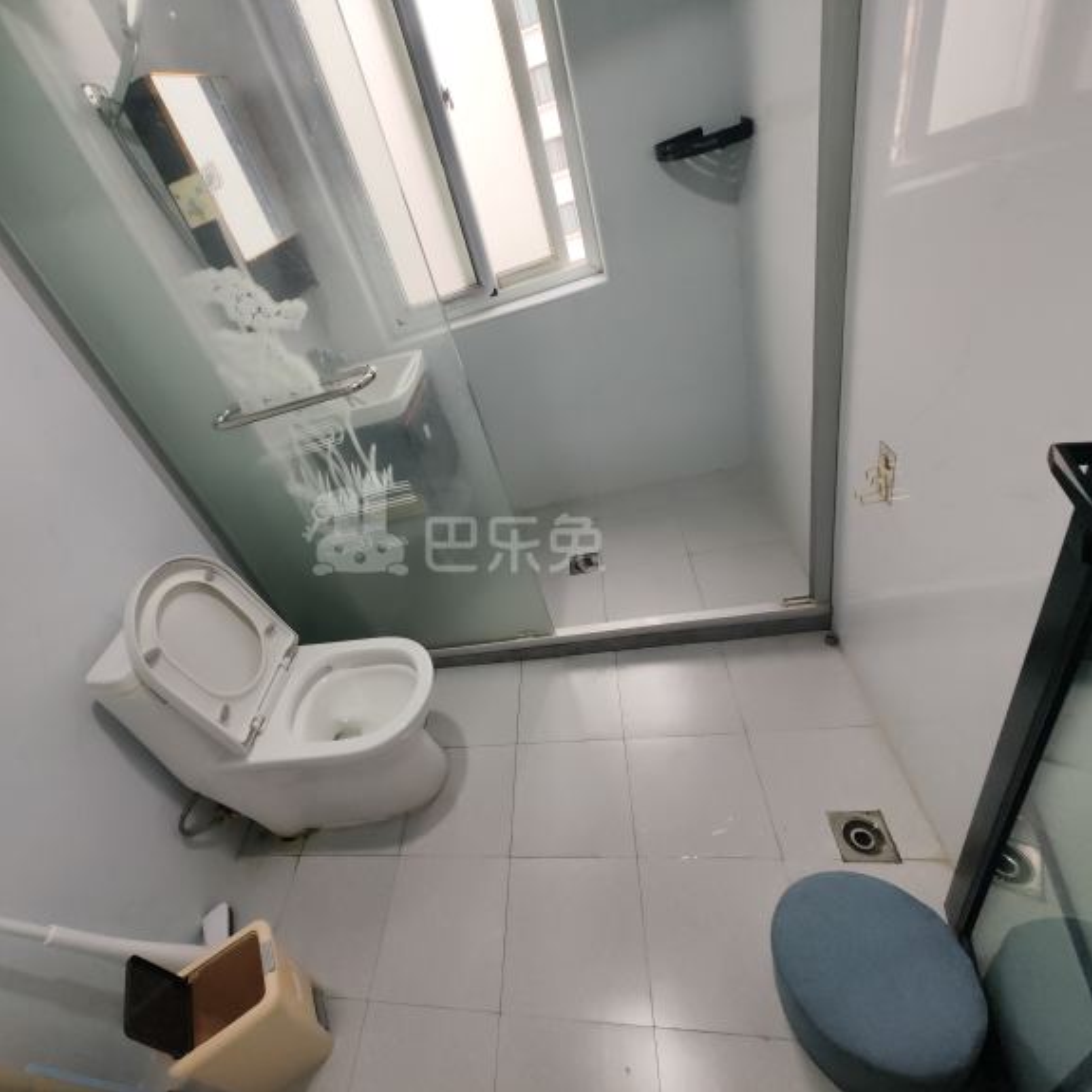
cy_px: 524
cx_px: 454
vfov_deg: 87.4
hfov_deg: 86.7
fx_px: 571
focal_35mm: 16
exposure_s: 1/50
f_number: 2.2
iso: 60
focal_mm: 2.39
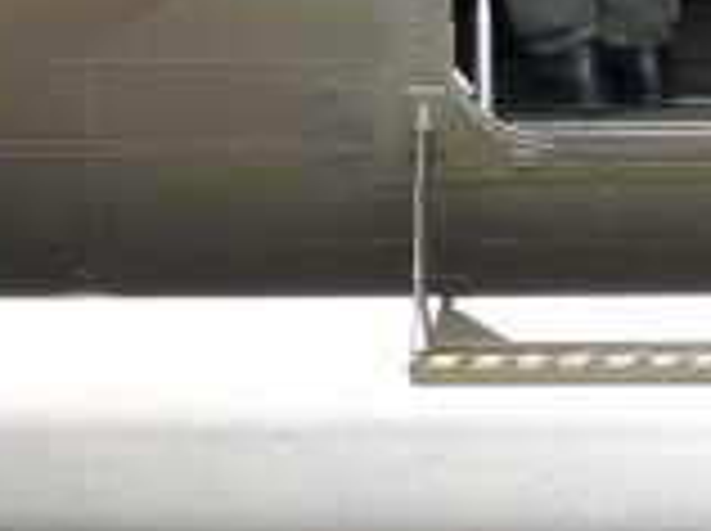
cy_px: -346
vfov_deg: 4.2
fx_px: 7198
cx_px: 842
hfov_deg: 5.6
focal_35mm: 351
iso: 100
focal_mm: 12.71
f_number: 4.4
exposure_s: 1/30
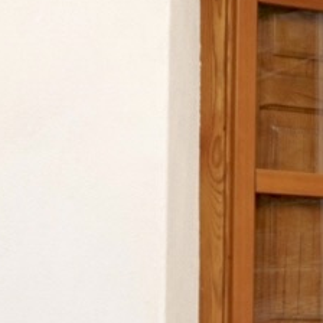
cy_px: 313
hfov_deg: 9.7
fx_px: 1816
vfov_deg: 10.1
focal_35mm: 172
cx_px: 575
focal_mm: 28
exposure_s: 1/350
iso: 320
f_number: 3.5
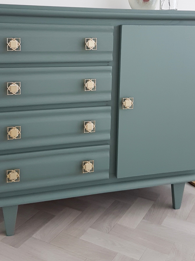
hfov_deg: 32.9
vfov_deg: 41.8
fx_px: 331
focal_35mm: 44
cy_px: 69
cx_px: 103
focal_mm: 4.2
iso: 80
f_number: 1.7
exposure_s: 1/50
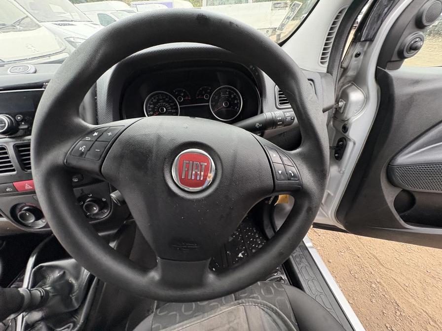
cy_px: 166
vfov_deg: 85.7
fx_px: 179
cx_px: 221
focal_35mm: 14
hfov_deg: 102.1
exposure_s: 1/73
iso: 200
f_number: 2.2
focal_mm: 2.22
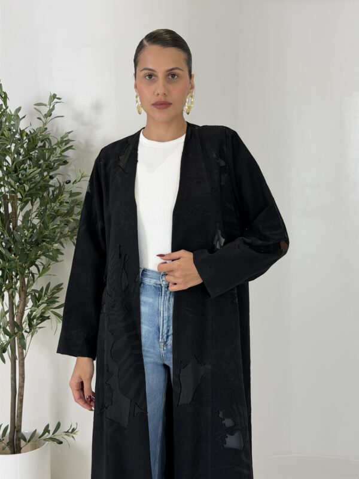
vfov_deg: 39.7
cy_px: 240
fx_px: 664
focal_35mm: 48
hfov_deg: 30.3
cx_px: 180
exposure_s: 1/396
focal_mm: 6.76
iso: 64
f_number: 1.78
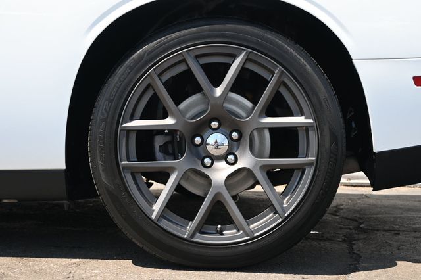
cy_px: 140
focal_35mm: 57
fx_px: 666
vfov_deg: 23.8
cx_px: 210
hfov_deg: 35.1
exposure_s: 1/250
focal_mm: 38
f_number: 5.6
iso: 320
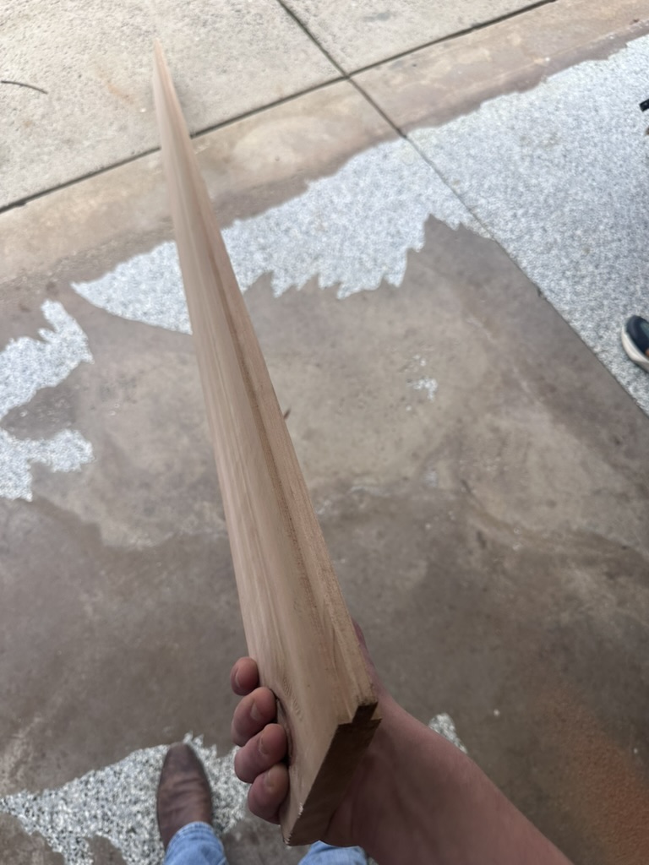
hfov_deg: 56.8
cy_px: 432
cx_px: 324
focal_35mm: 24
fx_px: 600
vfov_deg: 71.6
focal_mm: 6.86
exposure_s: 1/489
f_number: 1.78
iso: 80
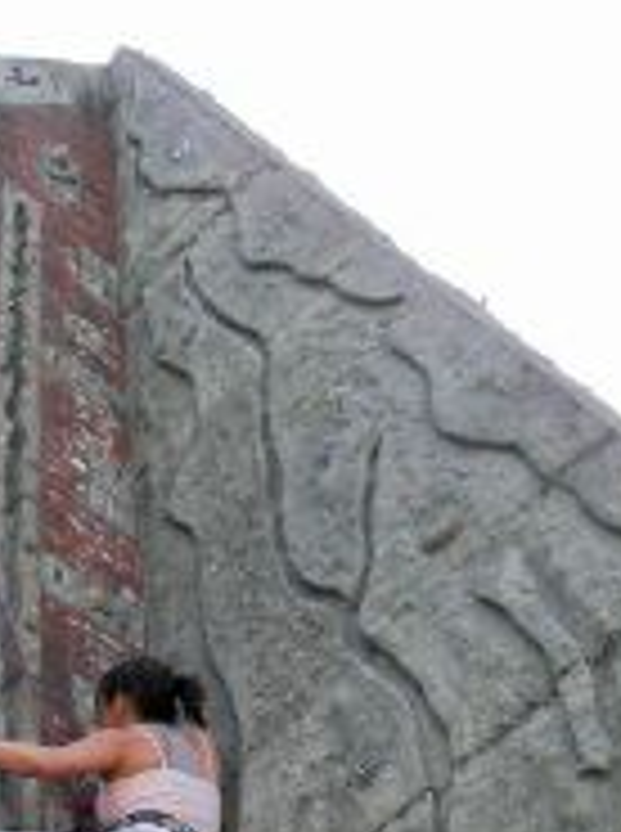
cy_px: 787
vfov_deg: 24.2
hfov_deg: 18.7
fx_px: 1872
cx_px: 135
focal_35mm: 78
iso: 64
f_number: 2.8
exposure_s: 1/400
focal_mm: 6
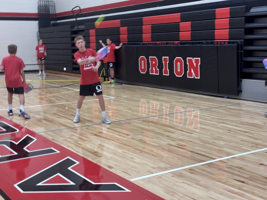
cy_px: 100
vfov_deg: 28.0
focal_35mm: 52
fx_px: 401
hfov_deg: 36.8
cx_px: 134
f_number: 1.6
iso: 64
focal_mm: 5.96
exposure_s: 1/60
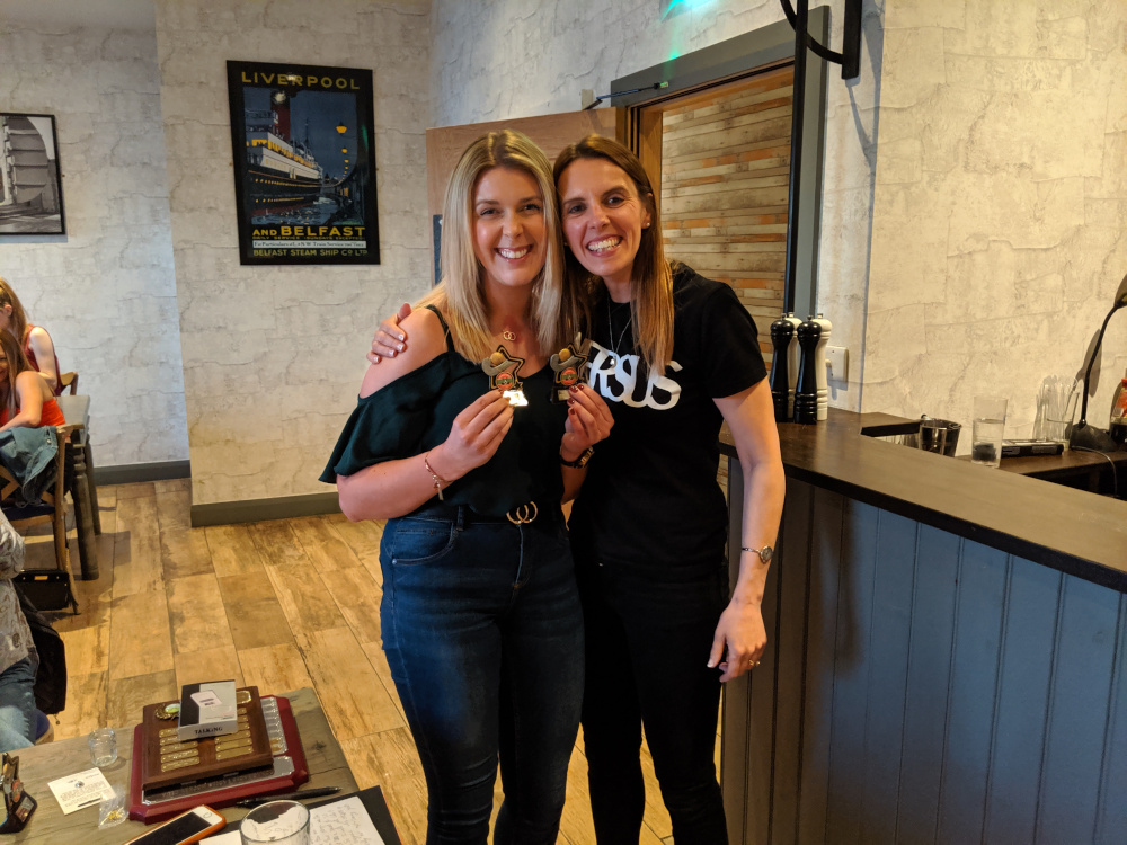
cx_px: 564
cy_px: 422
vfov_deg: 51.4
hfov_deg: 65.3
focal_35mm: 27
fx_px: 879
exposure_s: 1/25
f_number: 1.8
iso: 713
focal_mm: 4.44
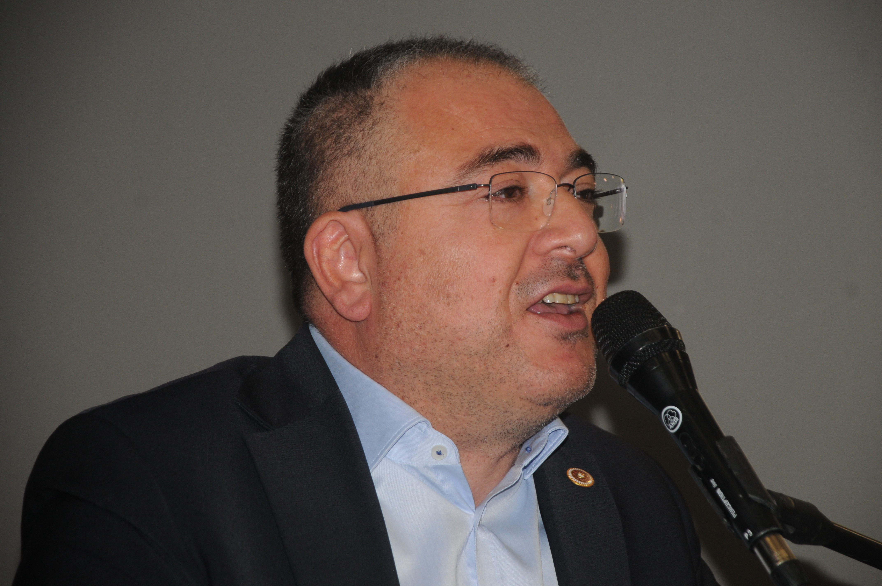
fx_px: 4111
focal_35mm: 168
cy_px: 293
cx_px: 441
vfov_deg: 8.2
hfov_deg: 12.2
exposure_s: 1/60
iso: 500
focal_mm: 112
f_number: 5.6
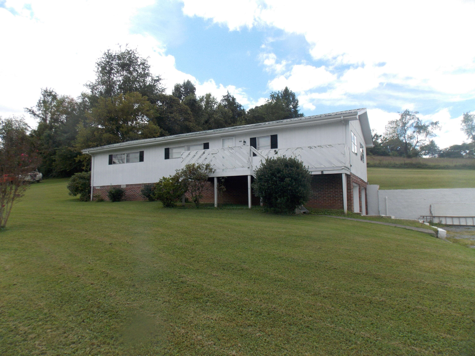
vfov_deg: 58.9
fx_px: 316
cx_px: 238
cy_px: 178
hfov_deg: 73.9
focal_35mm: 23
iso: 80
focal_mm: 4
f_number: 3.1
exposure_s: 1/800
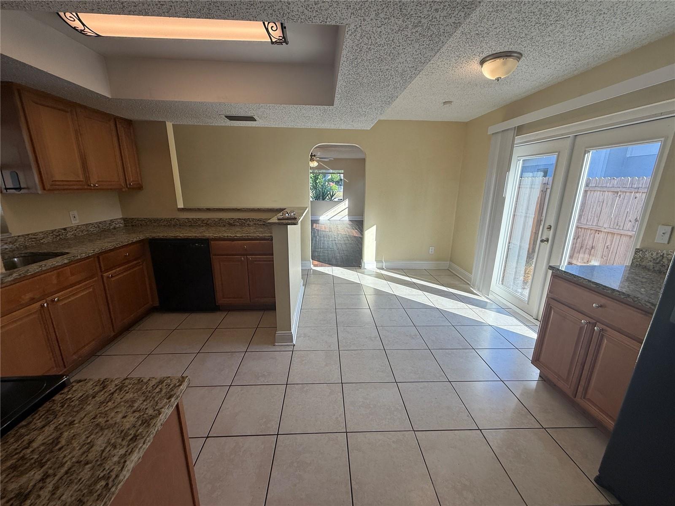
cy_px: 253
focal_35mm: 14
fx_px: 273
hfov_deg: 102.1
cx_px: 338
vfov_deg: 85.7
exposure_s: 1/249
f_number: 2.2
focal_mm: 2.22
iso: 50
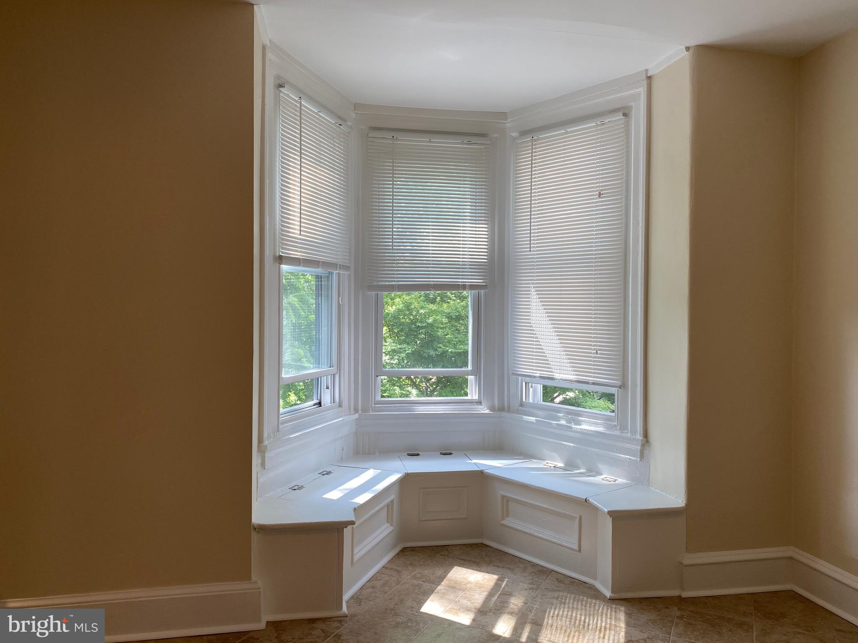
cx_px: 429
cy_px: 322
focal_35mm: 26
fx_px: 644
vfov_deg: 53.1
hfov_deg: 67.3
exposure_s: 1/120
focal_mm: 4.25
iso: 50
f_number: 1.8
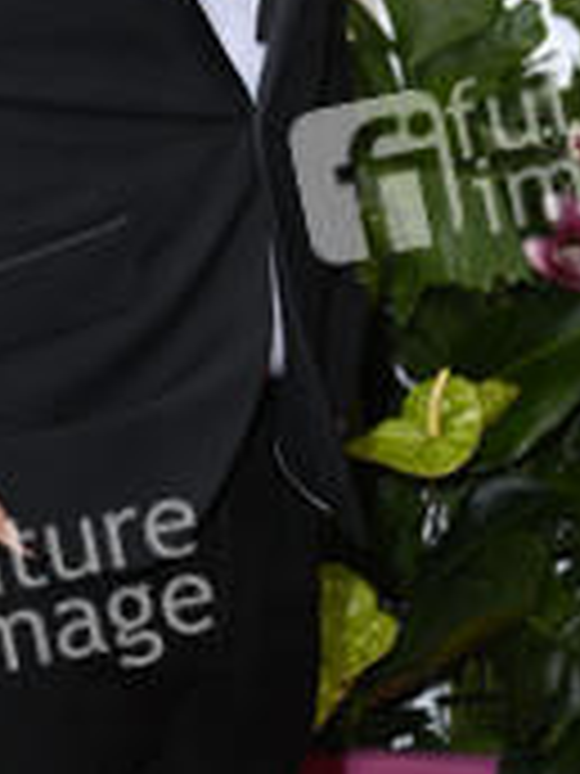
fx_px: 4893
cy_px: -68
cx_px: 112
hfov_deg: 6.8
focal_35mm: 219
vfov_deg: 9.0
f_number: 5.6
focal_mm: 98
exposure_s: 1/250
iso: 500
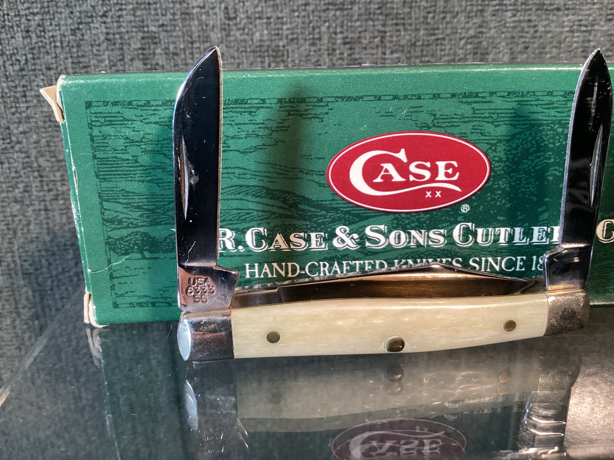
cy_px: 230
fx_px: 550
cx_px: 307
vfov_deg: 45.4
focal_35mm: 31
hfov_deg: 58.3
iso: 320
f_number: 2.4
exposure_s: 1/40
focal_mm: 3.3
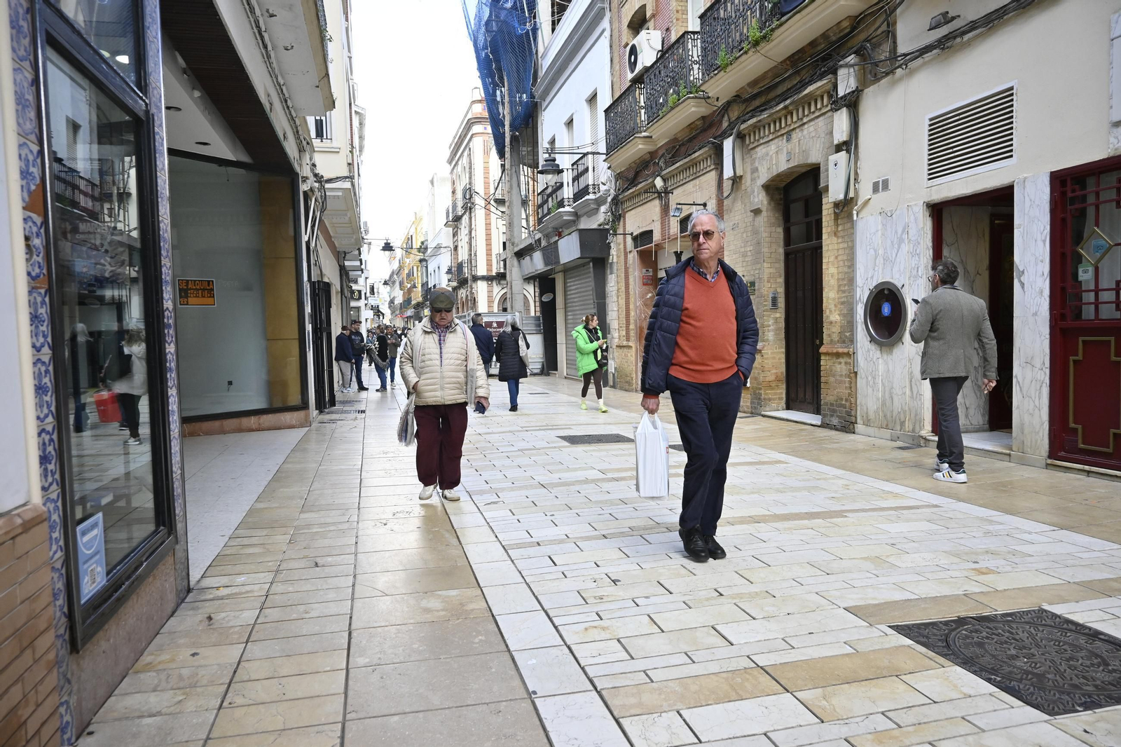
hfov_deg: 73.8
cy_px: 374
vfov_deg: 53.1
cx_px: 560
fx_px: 747
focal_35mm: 24
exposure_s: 1/500
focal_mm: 16
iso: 1000
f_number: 5.6
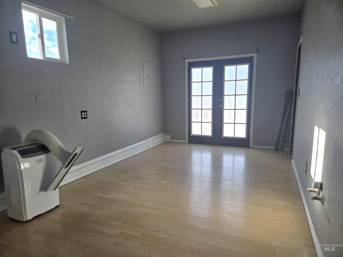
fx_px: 228
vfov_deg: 58.9
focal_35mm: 23
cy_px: 128
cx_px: 172
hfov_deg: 73.9
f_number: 1.8
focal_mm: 5.4
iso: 25
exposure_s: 1/189
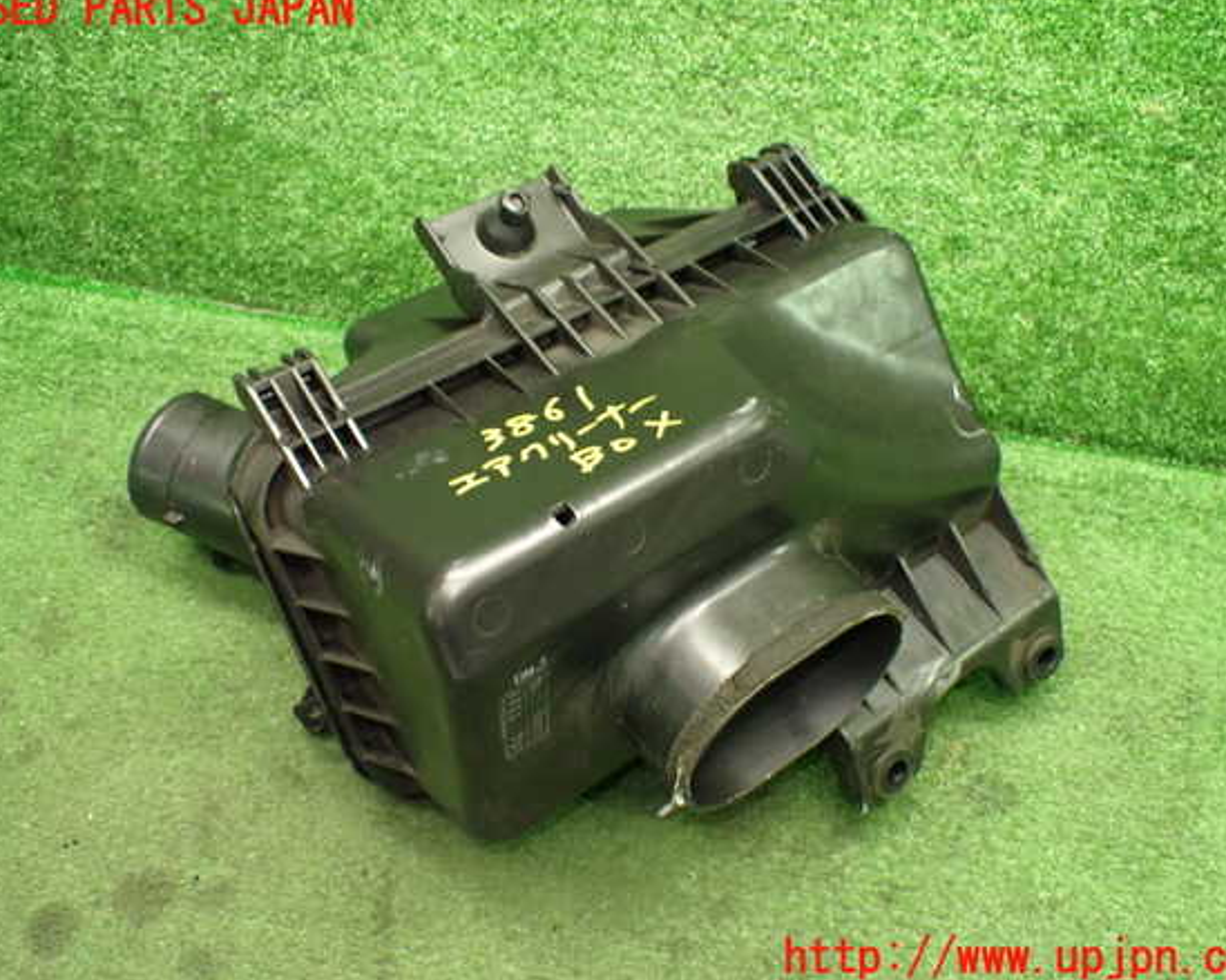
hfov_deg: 55.7
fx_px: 1161
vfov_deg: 45.8
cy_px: 484
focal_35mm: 32
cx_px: 619
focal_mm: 5.4
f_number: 2.3
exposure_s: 1/50
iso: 800
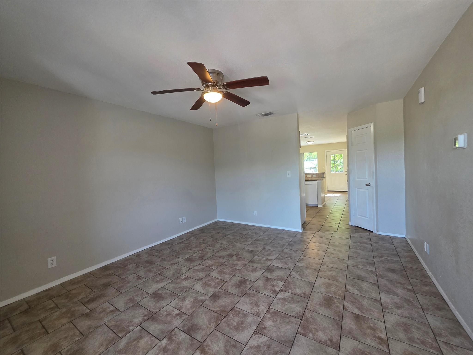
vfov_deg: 89.9
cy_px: 178
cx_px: 236
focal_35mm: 13
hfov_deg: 106.2
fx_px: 178
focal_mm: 2.2
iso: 250
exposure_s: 1/120
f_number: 1.9
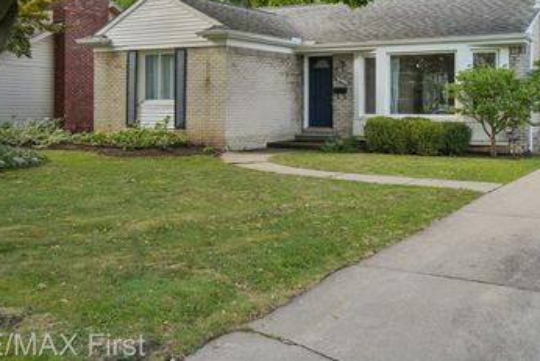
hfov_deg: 48.9
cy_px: 105
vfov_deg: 33.8
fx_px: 585
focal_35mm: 39
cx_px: 348
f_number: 8
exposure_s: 1/30
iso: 100
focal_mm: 18
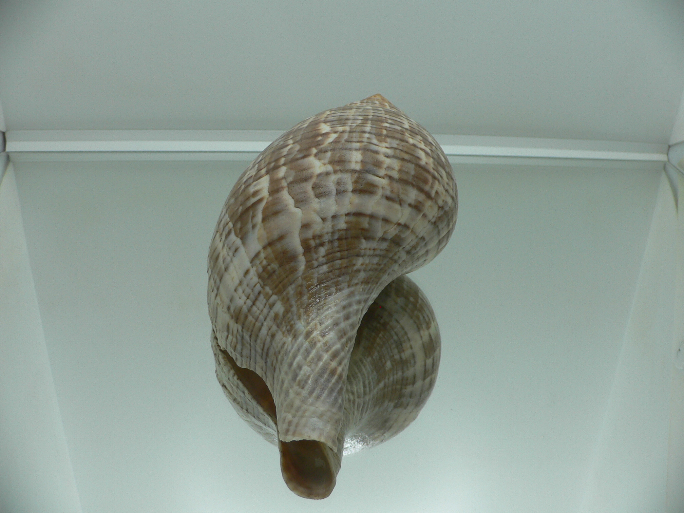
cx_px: 342
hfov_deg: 52.6
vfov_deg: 40.7
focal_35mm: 35
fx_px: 692
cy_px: 256
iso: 80
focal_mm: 4.6
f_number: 2.8
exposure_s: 1/80
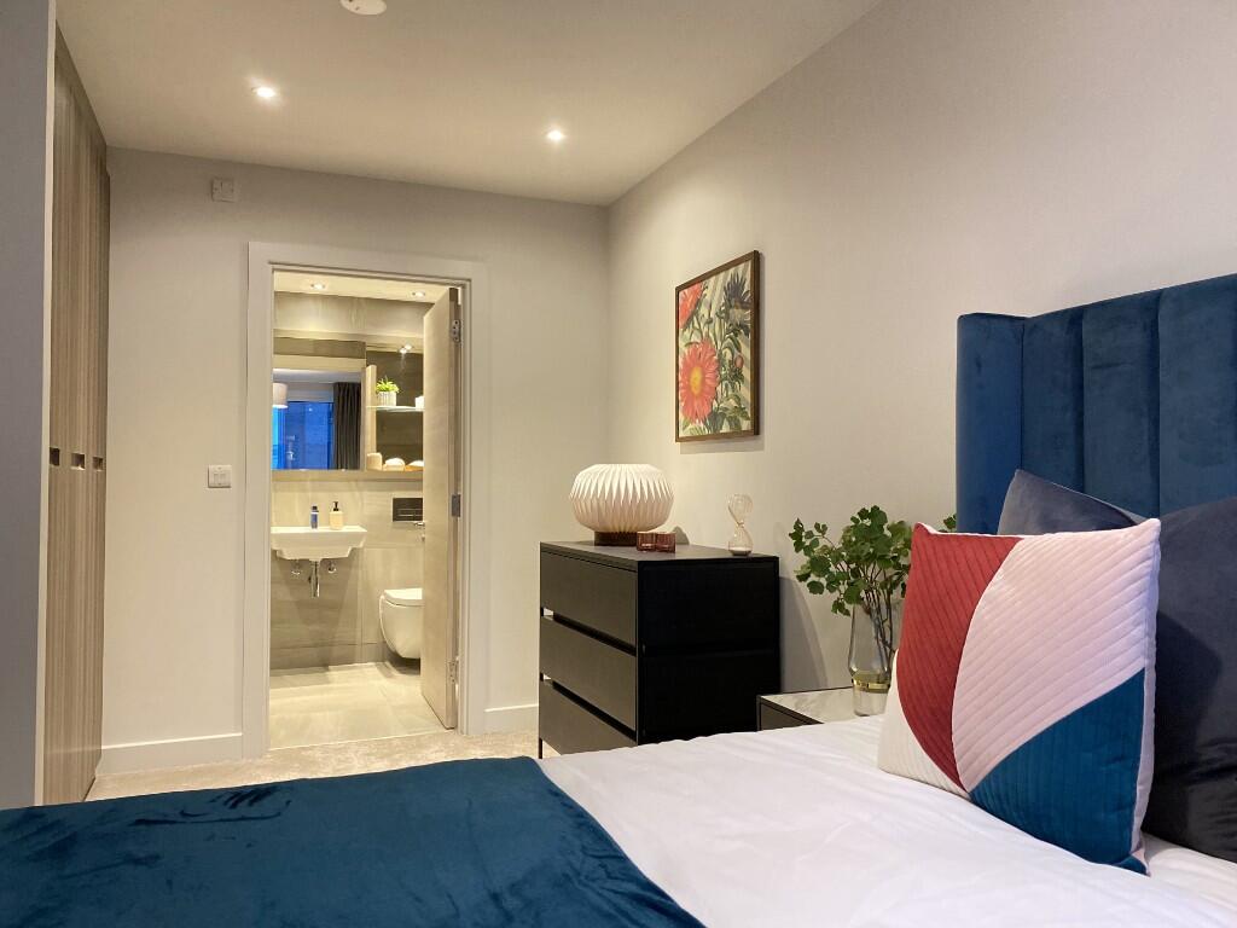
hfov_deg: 67.3
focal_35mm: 26
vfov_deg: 53.1
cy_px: 464
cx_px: 618
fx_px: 929
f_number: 1.8
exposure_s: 1/33
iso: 400
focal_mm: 4.25
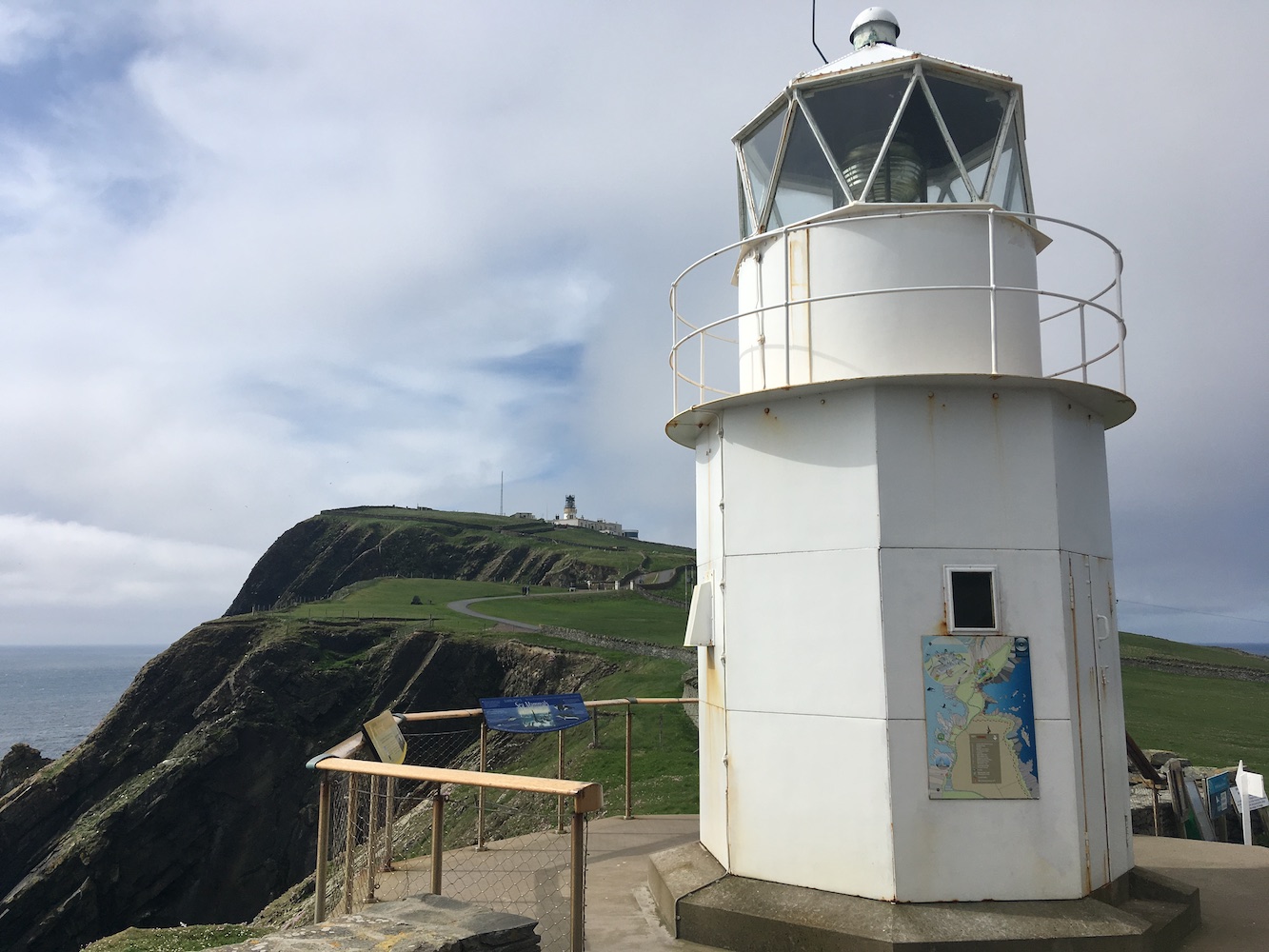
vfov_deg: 48.2
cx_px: 634
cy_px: 476
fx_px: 1063
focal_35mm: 29
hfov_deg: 61.7
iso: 25
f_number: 2.2
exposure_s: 1/2849
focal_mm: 4.15
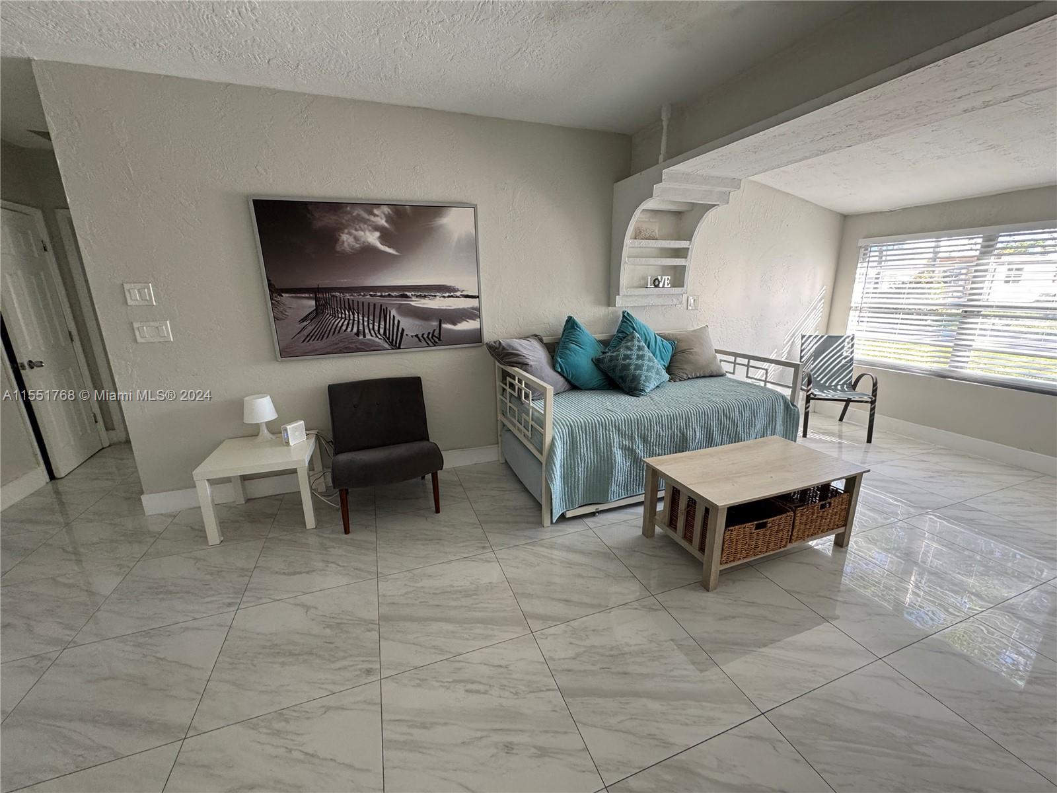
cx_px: 528
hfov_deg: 102.1
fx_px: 427
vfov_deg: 85.7
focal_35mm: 14
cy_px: 396
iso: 200
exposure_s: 1/99
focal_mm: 2.22
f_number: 2.2
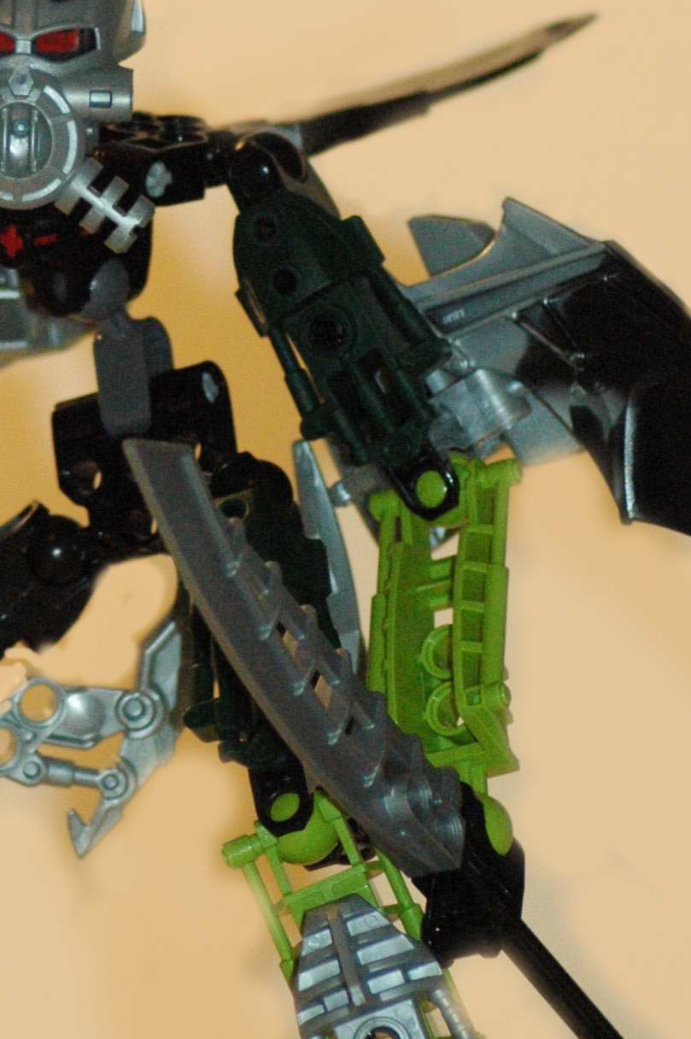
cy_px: 166
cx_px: 96
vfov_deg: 5.6
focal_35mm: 371
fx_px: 10696
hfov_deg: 3.7
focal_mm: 100
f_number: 5
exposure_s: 1/200
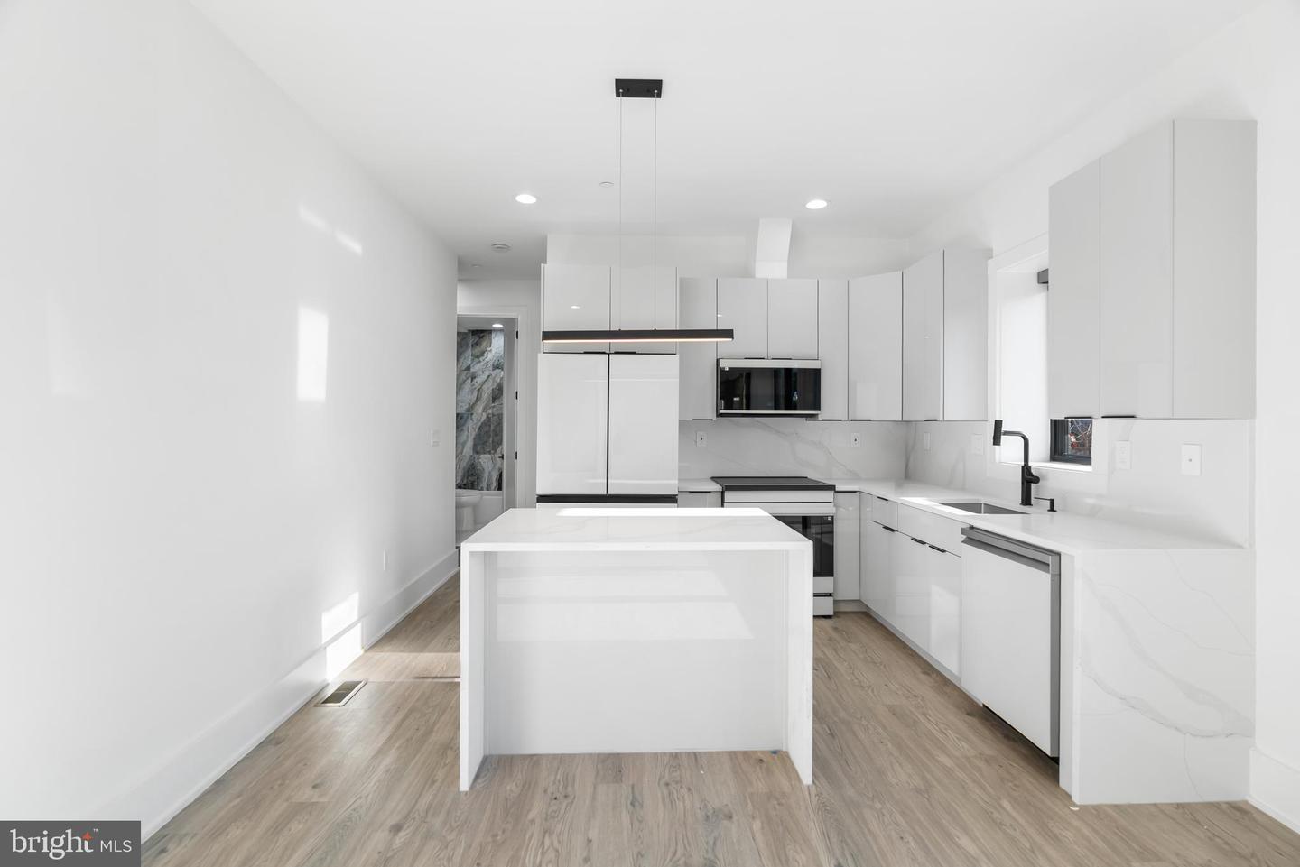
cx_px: 650
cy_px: 434
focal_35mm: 16
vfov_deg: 73.8
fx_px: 578
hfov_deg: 96.7
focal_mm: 16
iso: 250
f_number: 7.1
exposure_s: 1/20
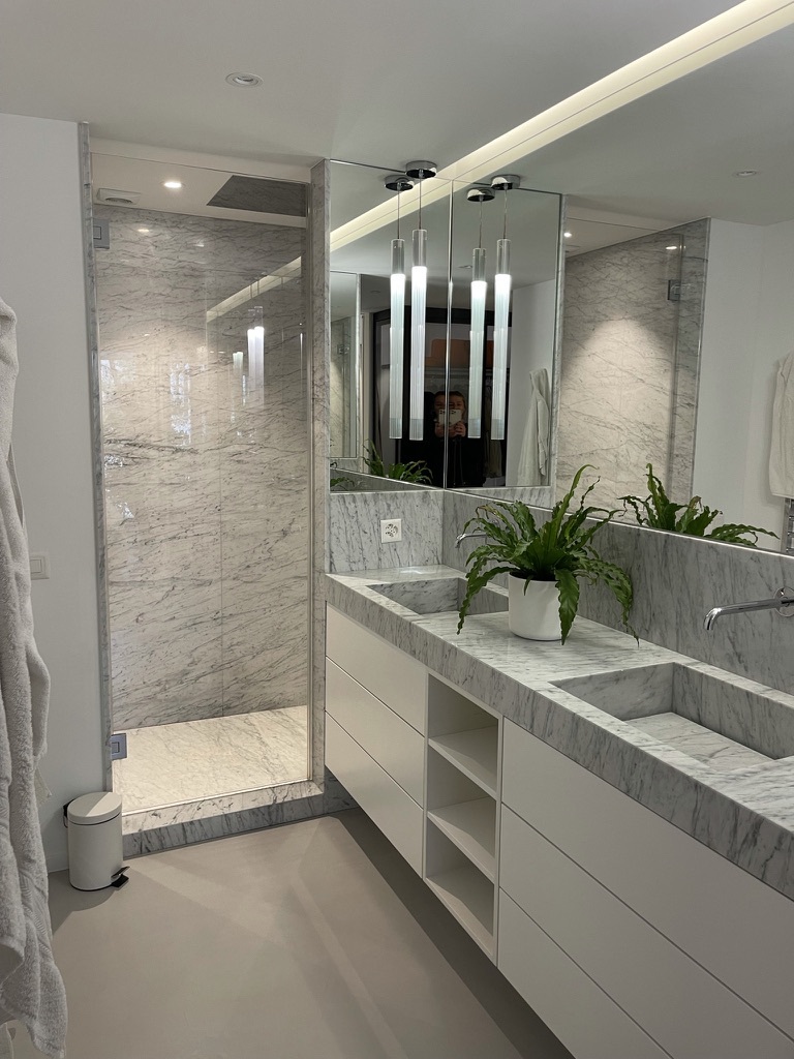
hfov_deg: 53.1
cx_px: 397
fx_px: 795
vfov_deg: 67.3
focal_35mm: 26
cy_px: 530
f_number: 1.6
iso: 80
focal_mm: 5.1
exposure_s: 1/50
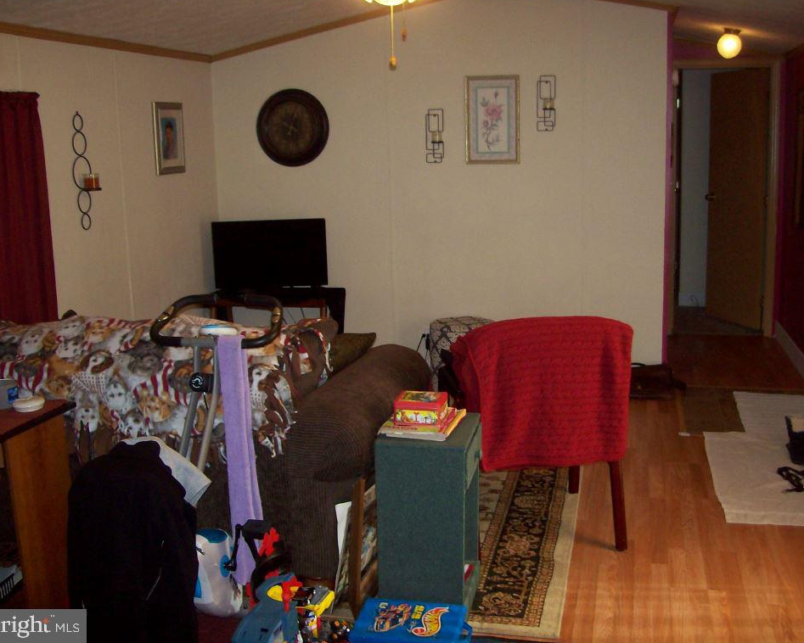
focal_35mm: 38
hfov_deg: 47.9
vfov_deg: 39.2
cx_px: 415
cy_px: 318
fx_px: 904
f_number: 2.7
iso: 80
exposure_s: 1/64
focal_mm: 6
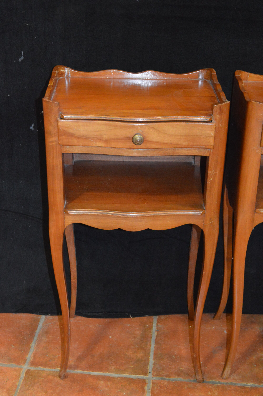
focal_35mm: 52
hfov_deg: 25.7
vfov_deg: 37.9
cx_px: 132
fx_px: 576
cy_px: 198
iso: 3200
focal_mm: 35
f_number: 5
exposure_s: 1/60
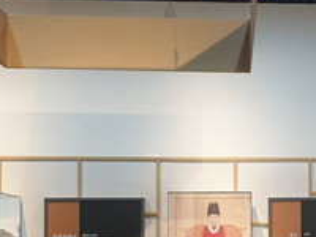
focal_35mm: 78
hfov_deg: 24.2
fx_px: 712
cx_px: 297
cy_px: 205
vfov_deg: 18.6
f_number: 2.4
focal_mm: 4.3
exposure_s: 1/30
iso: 320
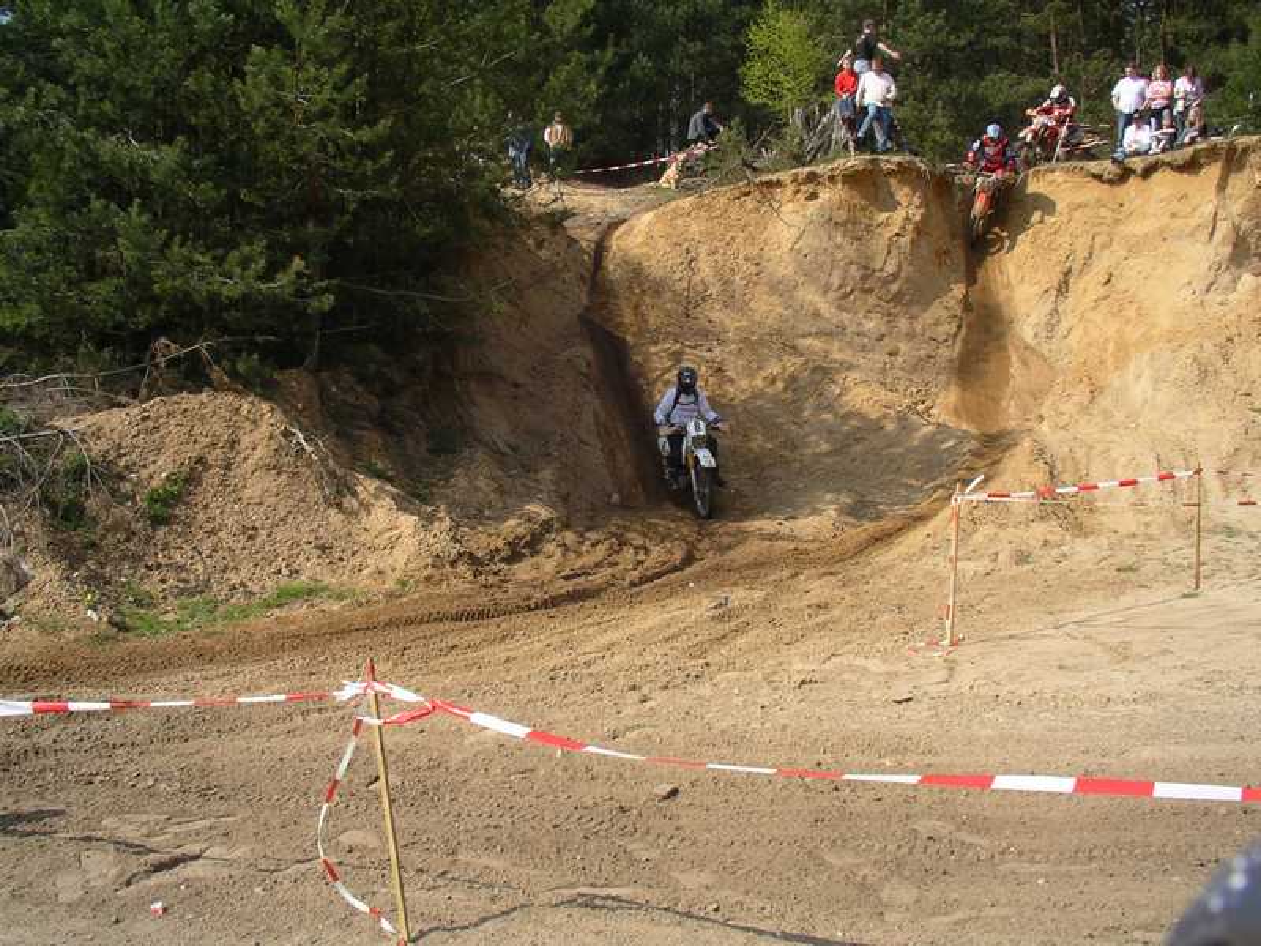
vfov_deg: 38.7
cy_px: 473
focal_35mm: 37
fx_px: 1348
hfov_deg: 50.1
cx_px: 630
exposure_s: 1/125
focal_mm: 5.7
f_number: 6.9
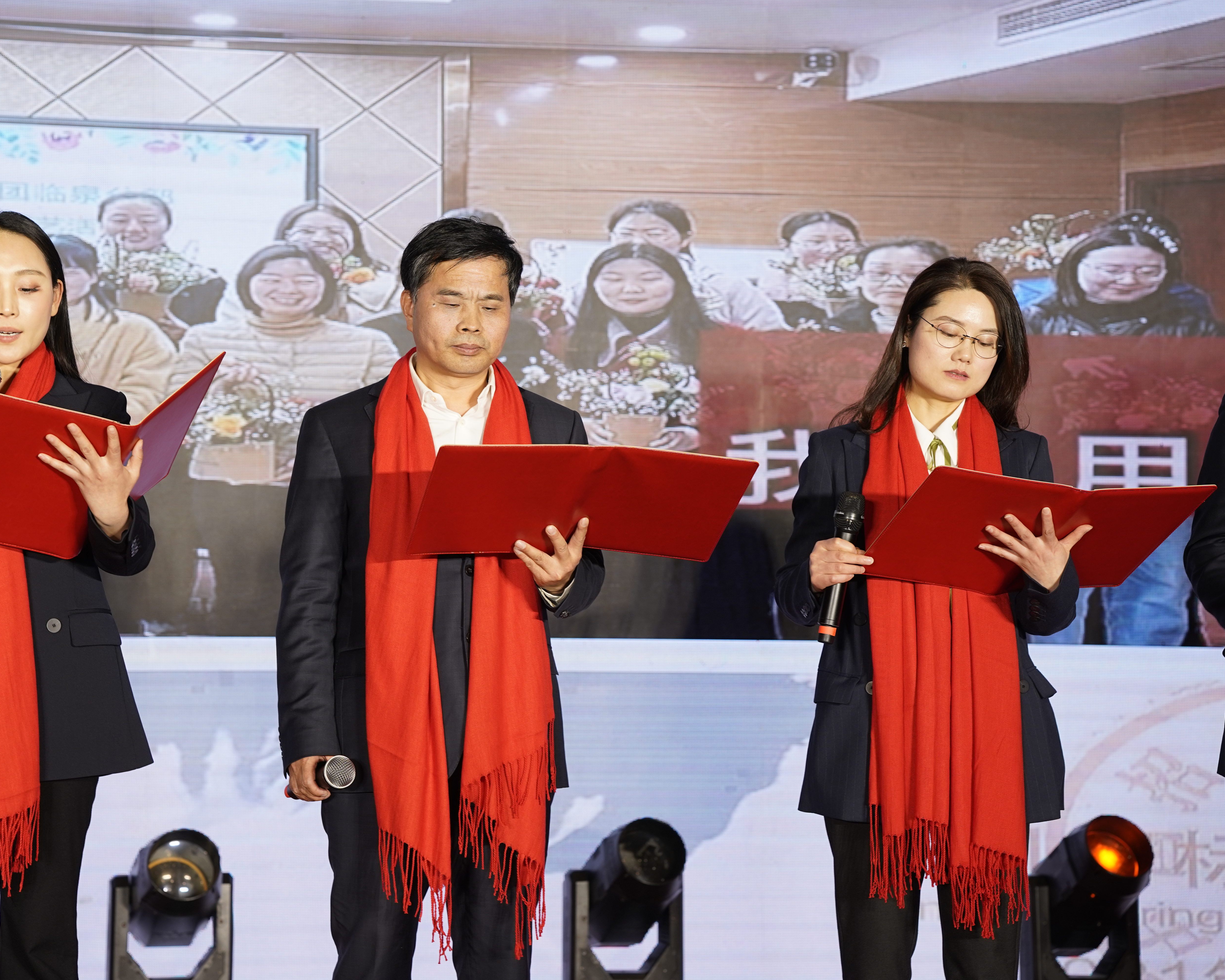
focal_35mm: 96
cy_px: 490
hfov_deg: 20.0
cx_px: 538
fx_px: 3481
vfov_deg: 16.0
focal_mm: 85
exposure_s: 1/100
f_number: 4
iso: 400
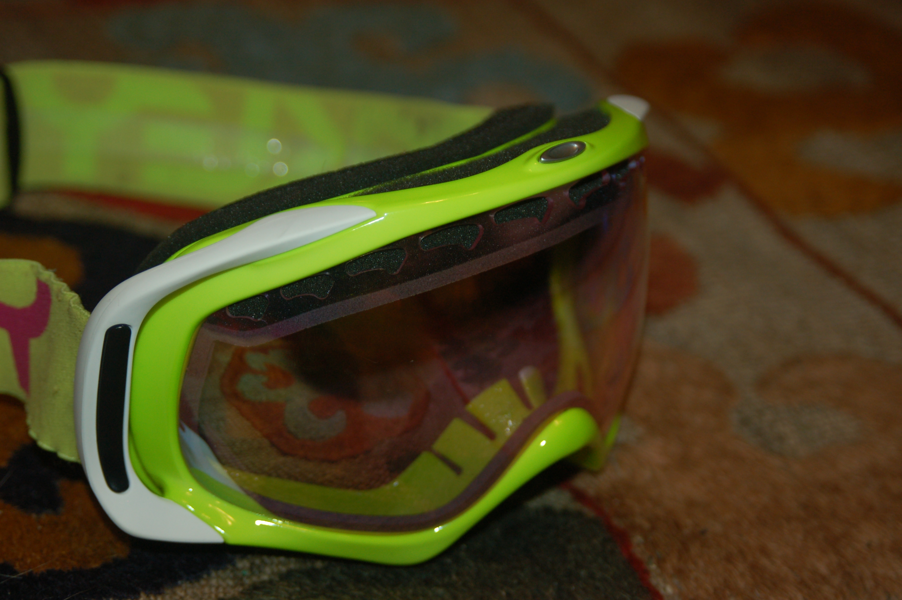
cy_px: 300
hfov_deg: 22.6
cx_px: 451
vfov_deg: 15.2
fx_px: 2253
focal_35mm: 90
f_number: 4.5
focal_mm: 60
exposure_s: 1/60
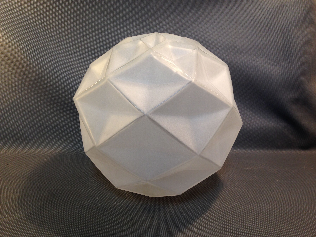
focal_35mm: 33
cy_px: 118
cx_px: 158
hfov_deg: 55.4
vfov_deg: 42.9
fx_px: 301
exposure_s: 1/30
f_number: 2.4
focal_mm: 4.12
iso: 50
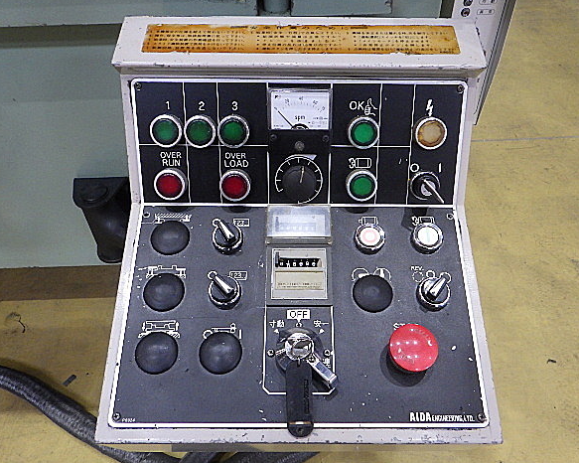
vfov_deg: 48.5
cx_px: 297
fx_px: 514
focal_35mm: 30
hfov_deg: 58.8
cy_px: 233
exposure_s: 1/45
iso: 640
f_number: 3.5
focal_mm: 5
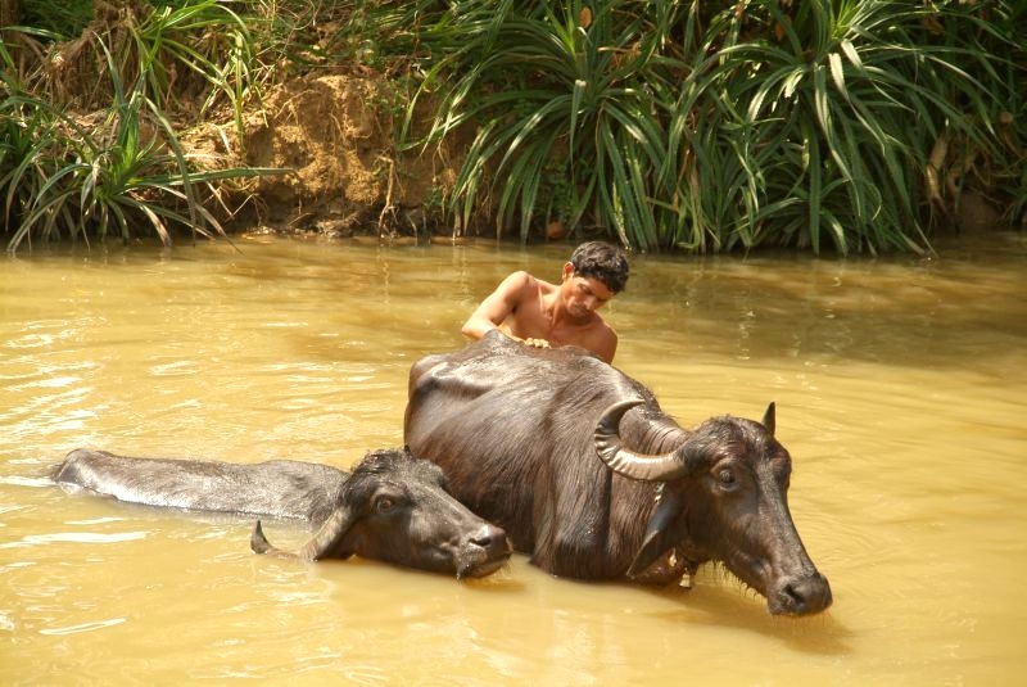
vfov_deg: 9.6
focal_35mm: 143
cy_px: 344
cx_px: 514
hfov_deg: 14.3
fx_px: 4083
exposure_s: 1/180
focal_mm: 95
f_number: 5.6
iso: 160
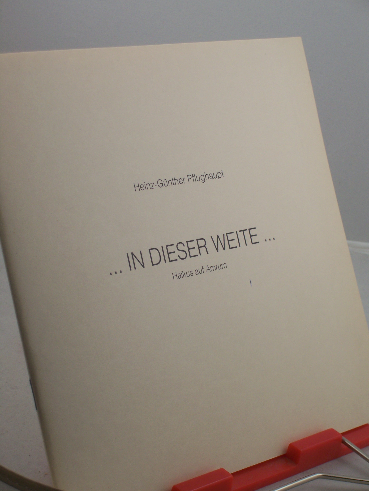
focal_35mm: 102
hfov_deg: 14.5
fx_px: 1448
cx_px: 184
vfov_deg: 19.2
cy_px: 246
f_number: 4.6
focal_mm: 16.8
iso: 80
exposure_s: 1/100
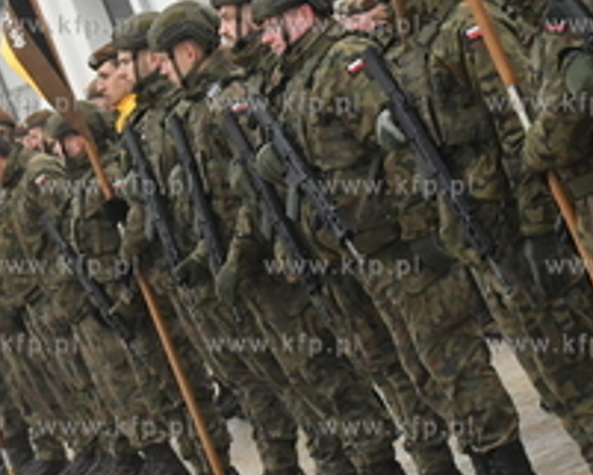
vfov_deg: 7.9
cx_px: 218
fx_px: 3442
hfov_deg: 9.8
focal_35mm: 196
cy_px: 226
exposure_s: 1/3200
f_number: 5.6
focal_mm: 70
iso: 10000
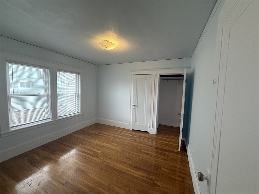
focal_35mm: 14
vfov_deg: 85.7
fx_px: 105
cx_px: 130
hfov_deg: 102.1
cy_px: 97
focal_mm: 2.22
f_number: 2.2
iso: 320
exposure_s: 1/120
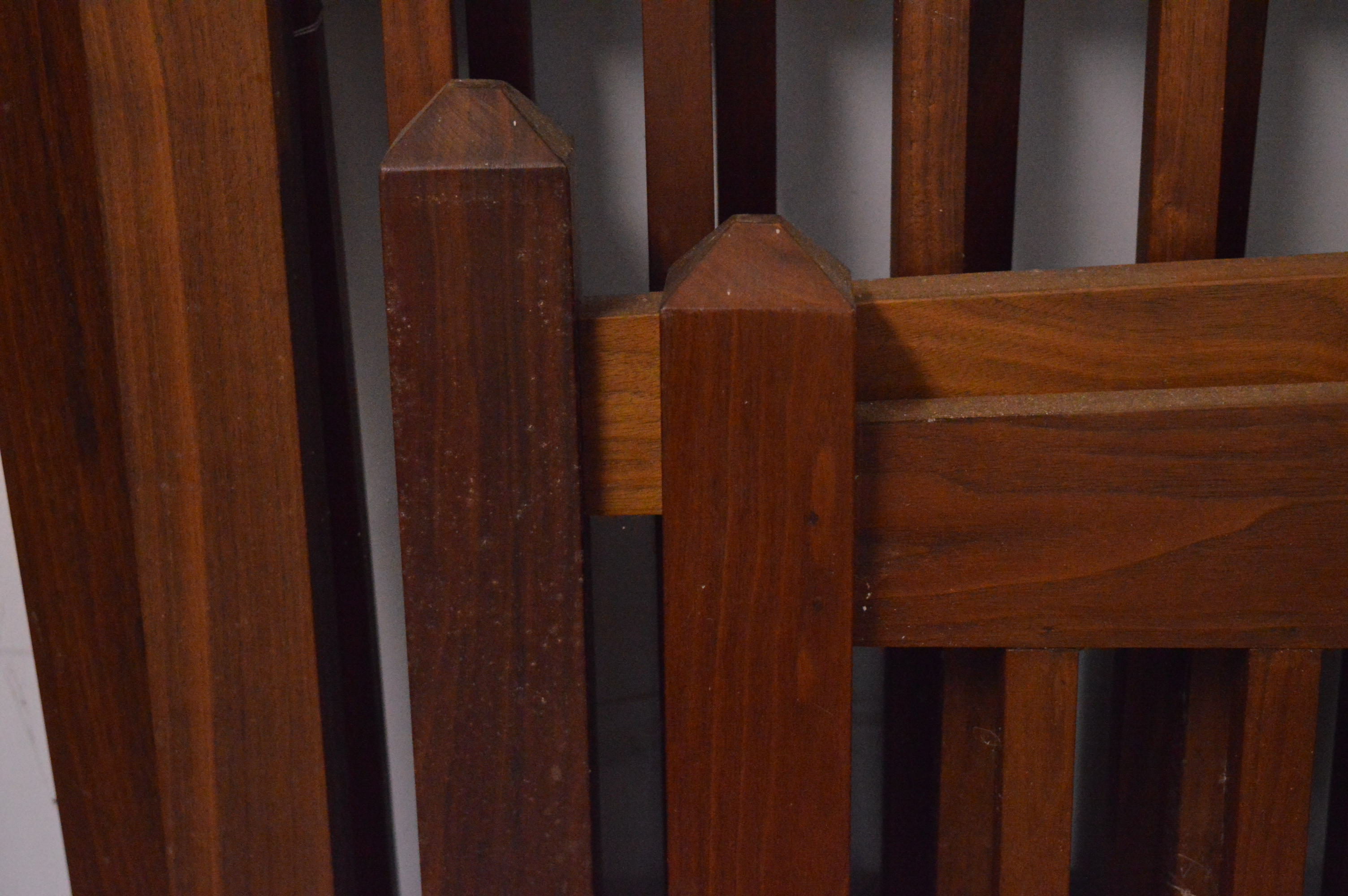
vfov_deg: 22.6
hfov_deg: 33.4
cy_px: 448
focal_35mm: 60
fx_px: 2245
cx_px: 674
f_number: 5.6
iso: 6400
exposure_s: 1/80
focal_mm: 40
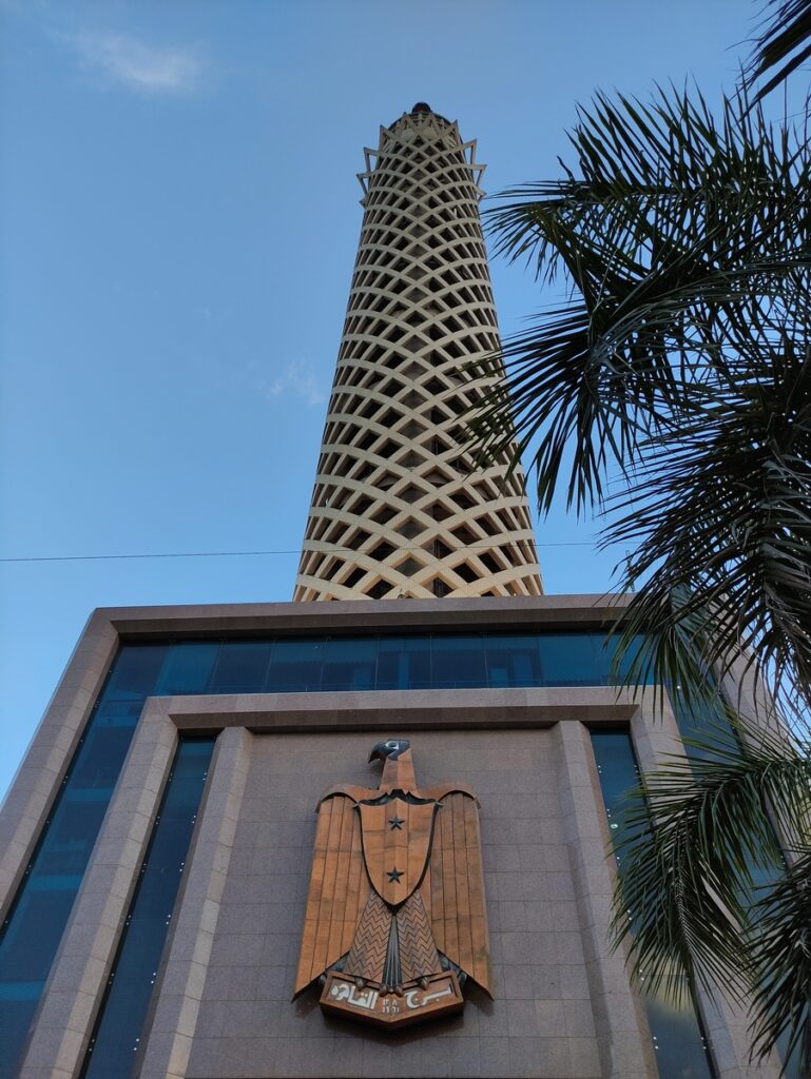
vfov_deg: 69.4
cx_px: 406
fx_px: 780
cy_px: 540
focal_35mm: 25
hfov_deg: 54.9
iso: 111
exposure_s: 1/100
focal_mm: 5.43
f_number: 1.89
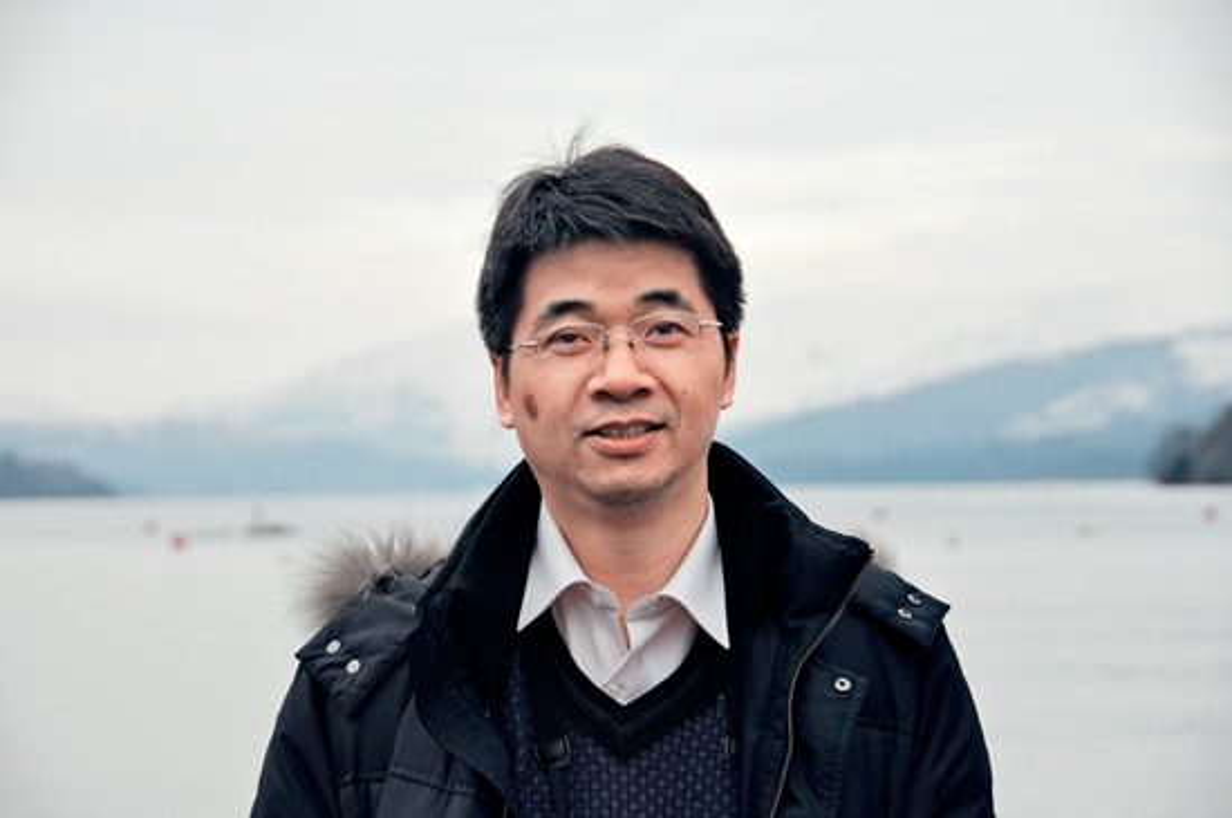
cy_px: 409
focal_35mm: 105
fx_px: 3588
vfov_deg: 13.0
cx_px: 616
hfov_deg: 19.5
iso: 800
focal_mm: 70
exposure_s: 1/640
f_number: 5
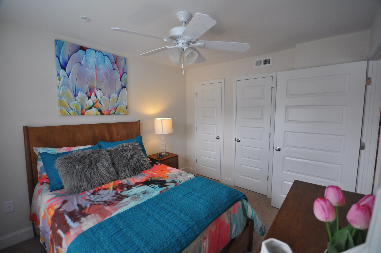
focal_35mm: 15
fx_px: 159
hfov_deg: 100.5
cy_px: 126
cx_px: 190
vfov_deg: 77.2
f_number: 4
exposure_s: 1/15
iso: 200
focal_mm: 10
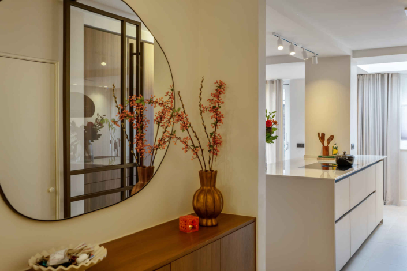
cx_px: 204
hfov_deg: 51.0
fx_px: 426
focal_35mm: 38
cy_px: 136
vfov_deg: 35.3
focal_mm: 37.7
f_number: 7.1
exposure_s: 1/6
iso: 200
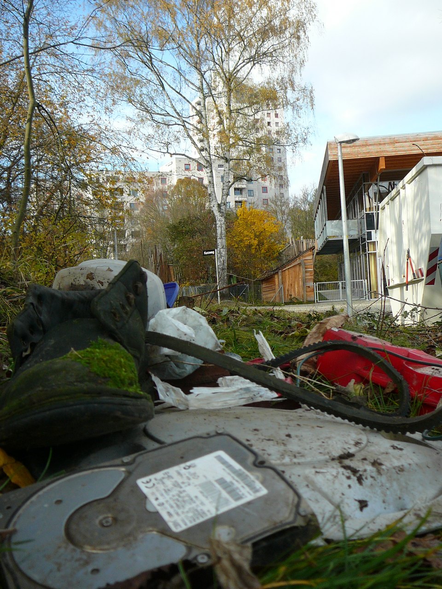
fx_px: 596
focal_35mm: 35
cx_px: 221
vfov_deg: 52.6
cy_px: 294
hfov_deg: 40.7
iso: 80
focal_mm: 5.2
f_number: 2.8
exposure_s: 1/400
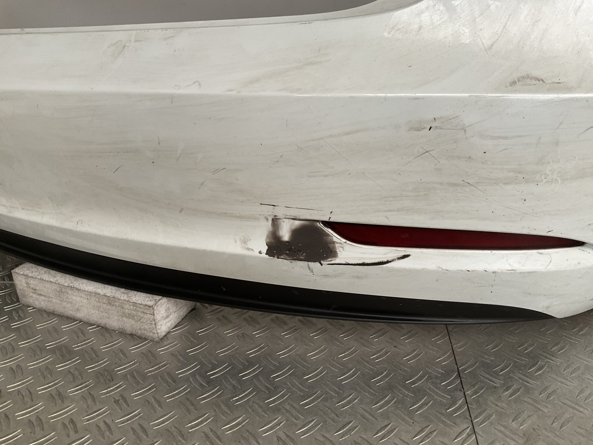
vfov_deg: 48.2
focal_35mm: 29
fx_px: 497
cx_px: 296
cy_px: 222
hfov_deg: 61.7
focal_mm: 3
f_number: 1.8
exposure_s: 1/50
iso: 64
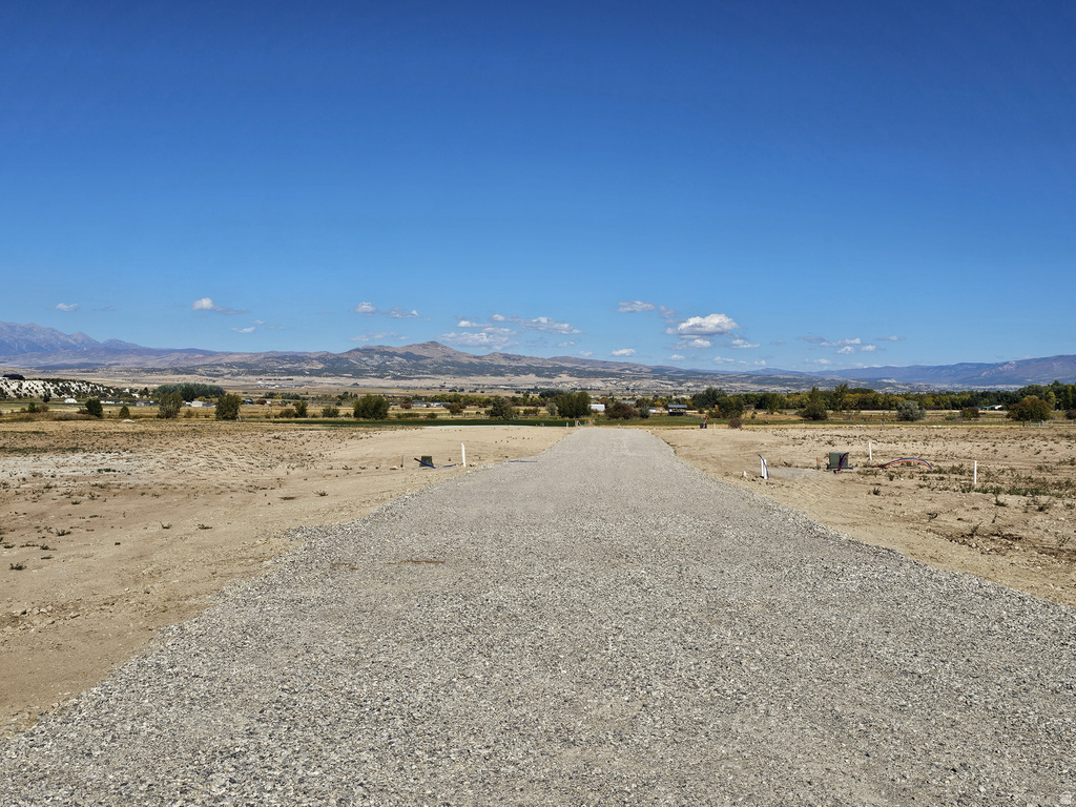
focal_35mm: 23
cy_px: 404
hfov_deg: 73.9
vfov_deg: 58.9
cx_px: 538
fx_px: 715
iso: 10
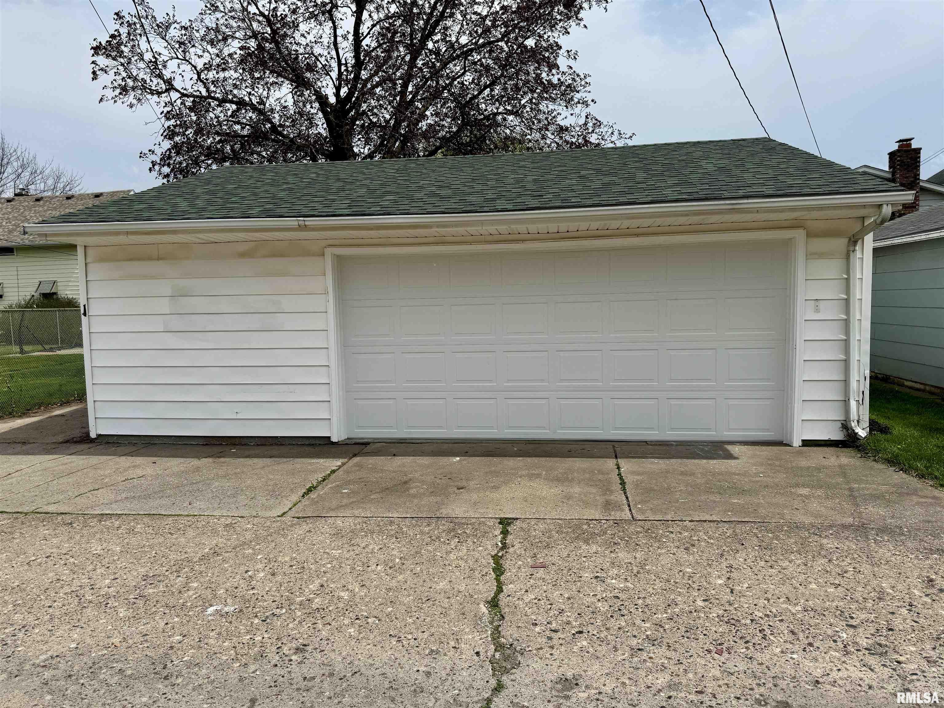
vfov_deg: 56.8
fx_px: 654
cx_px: 472
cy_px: 354
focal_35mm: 24
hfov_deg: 71.6
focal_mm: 6.76
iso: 80
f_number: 1.78
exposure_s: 1/9009
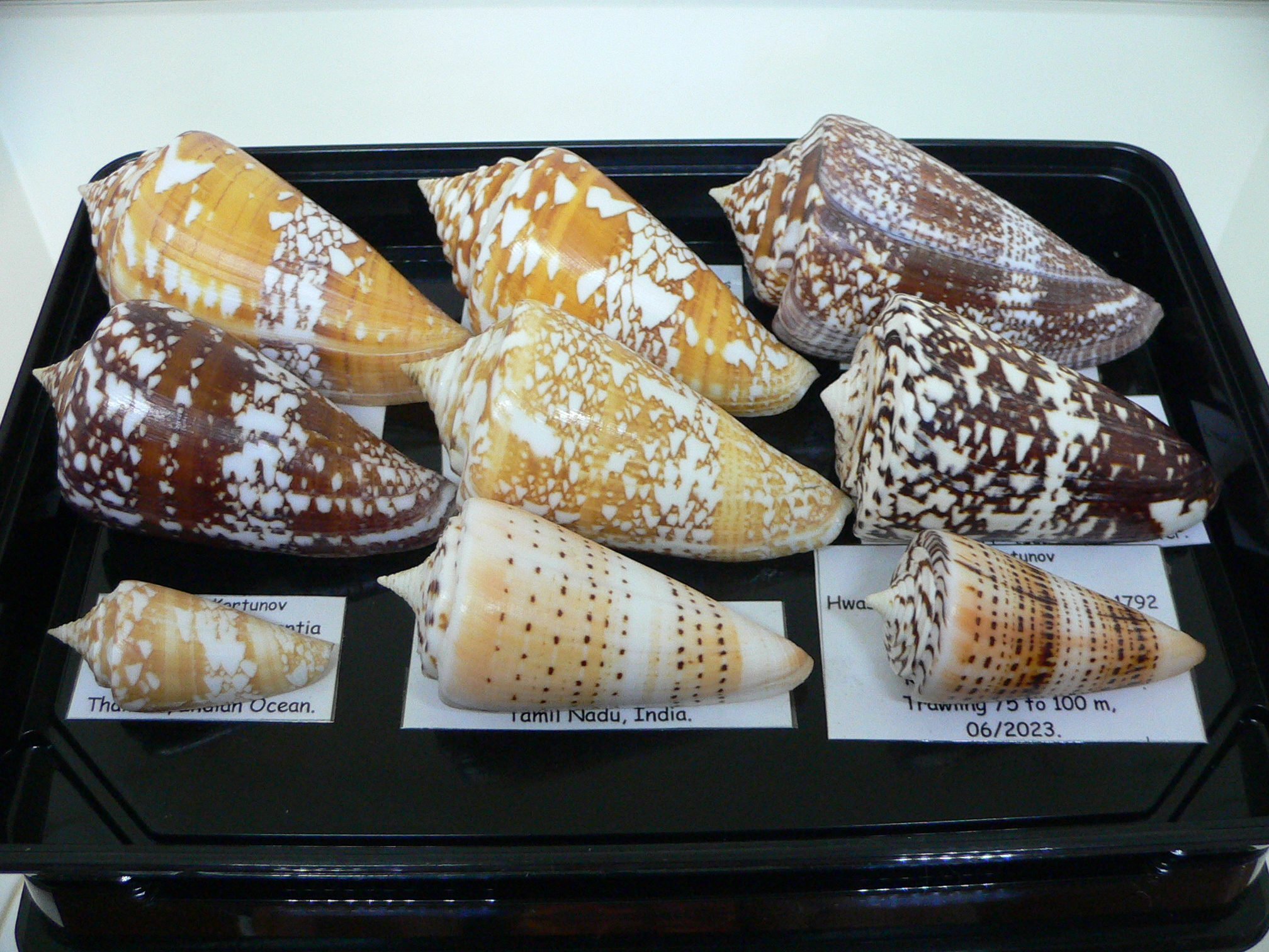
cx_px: 634
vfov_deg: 40.7
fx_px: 1283
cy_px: 476
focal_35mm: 35
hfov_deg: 52.6
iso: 200
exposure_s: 1/50
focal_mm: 4.6
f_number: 2.8
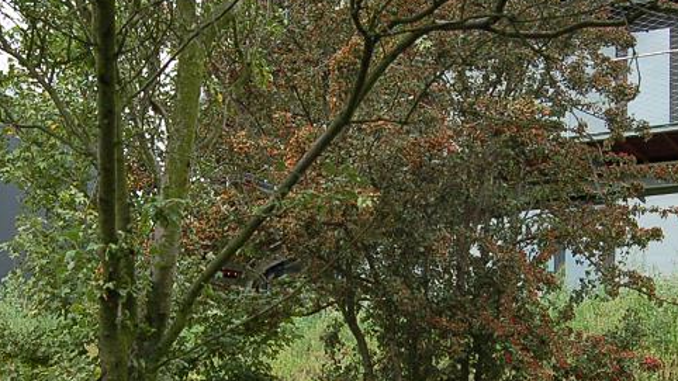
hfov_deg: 28.9
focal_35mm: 73
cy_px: 291
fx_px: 1312
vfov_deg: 16.4
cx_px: 378
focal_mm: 18
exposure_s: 1/160
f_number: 7.1
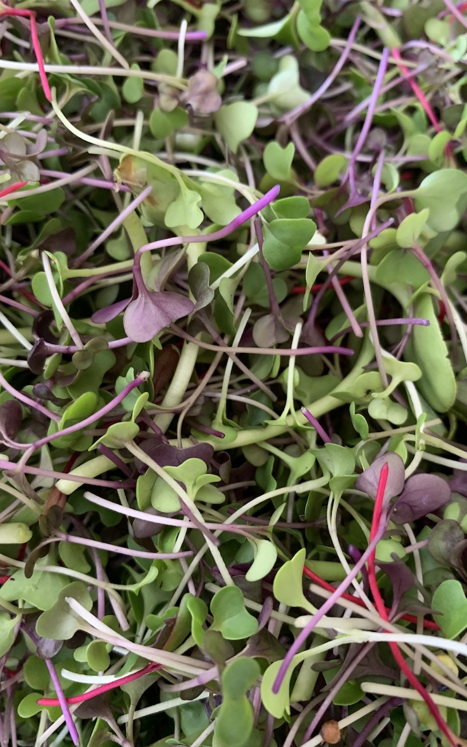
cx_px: 242
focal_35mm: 28
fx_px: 570
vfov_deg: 66.5
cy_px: 373
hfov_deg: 44.5
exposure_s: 1/60
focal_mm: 4.25
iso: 250
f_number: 1.8
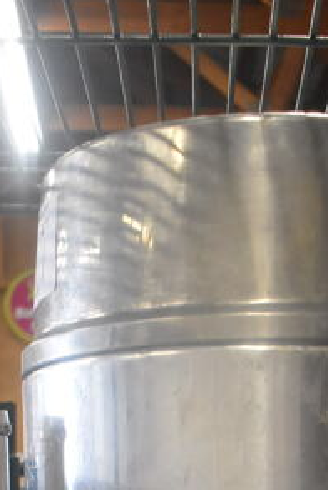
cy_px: 666
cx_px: 253
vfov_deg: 21.4
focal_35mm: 84
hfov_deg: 16.2
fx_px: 1145
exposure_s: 1/125
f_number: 3.5
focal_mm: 18
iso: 2000
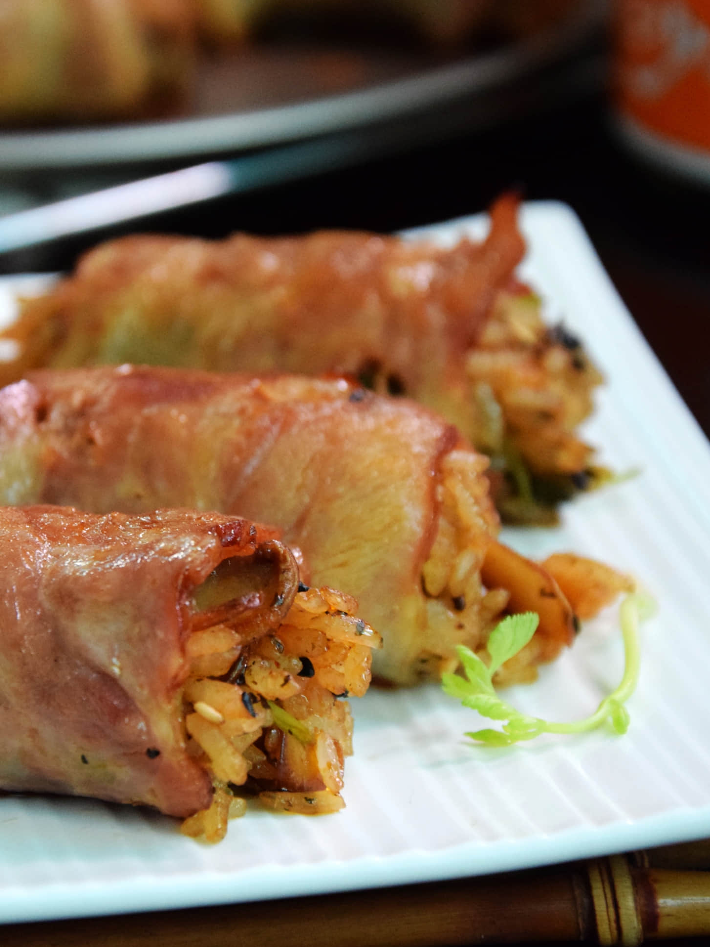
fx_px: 4158
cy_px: 475
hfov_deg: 9.8
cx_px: 286
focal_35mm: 152
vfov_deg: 13.0
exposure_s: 1/125
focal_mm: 70
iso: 2500
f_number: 5.3
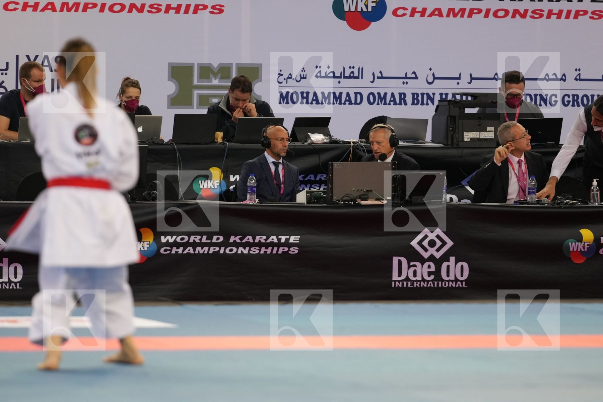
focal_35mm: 300
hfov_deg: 6.9
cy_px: 201
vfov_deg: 4.6
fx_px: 5025
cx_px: 302
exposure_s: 1/500
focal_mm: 200
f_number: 2.8
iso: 1250
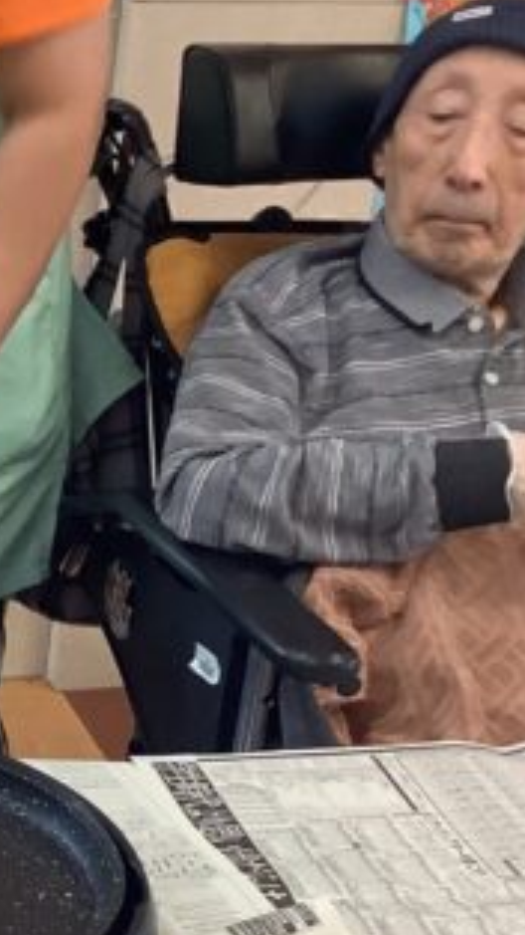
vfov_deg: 25.9
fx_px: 2005
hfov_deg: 13.8
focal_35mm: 81
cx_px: -303
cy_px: 708
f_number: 2.4
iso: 200
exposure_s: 1/50
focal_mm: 3.3
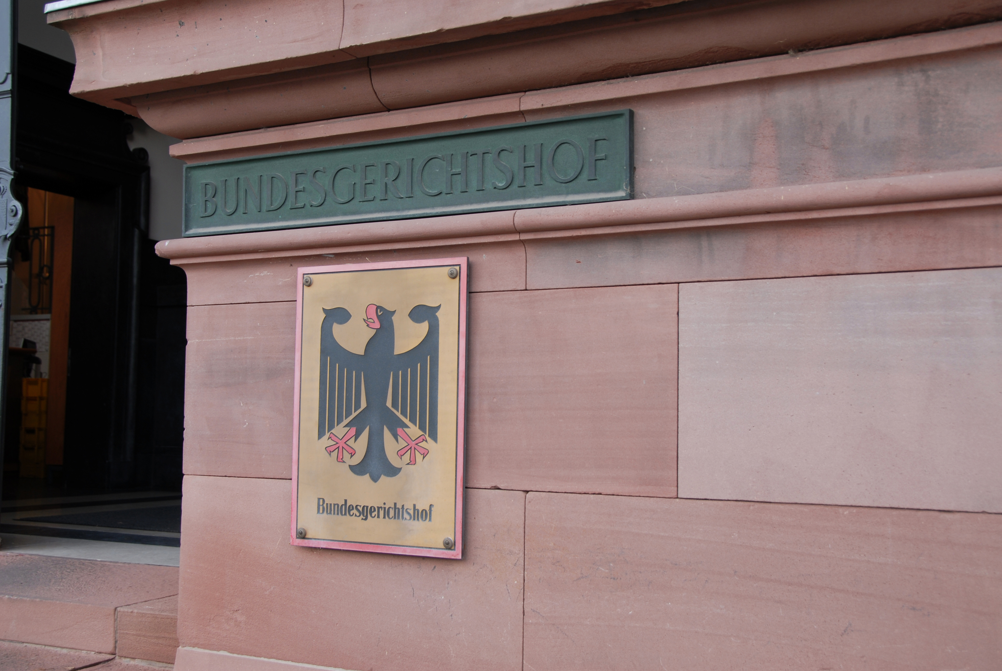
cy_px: 336
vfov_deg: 34.3
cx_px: 501
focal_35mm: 39
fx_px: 1087
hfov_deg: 49.5
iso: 100
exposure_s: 1/80
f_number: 4.5
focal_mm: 26
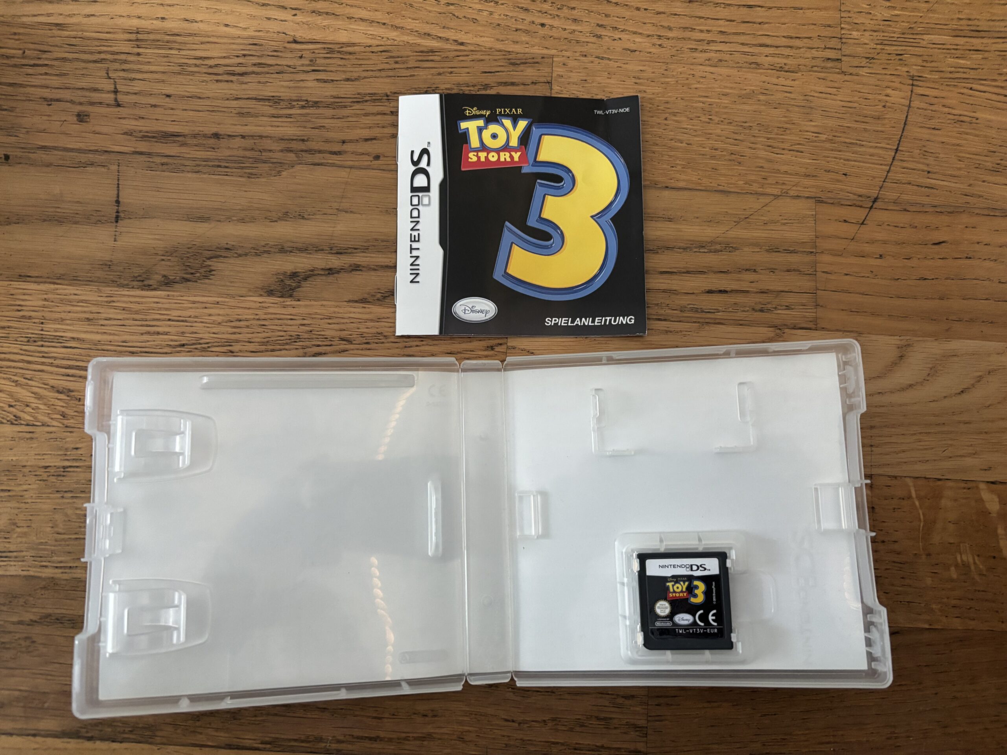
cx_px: 504
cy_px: 378
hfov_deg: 67.3
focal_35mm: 26
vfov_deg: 53.1
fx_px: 756
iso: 500
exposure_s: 1/59
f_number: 1.6
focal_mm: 5.96
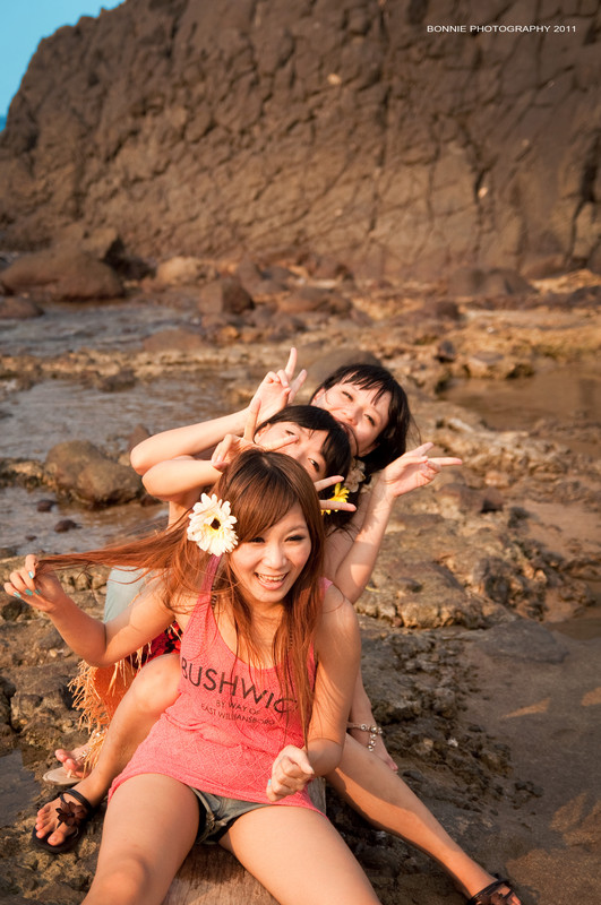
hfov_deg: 20.6
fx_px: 1658
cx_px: 300
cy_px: 452
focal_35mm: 66
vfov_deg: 30.6
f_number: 2.8
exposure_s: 1/2000
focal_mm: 44
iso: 200
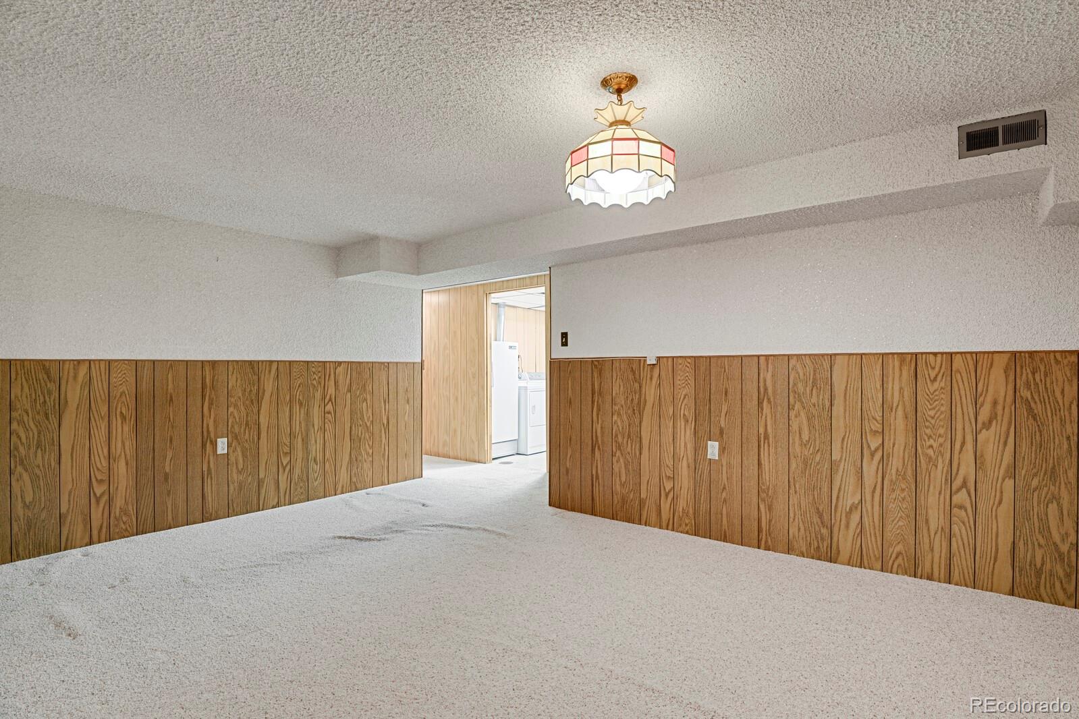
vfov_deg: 70.4
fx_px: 509
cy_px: 360
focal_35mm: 17
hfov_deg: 93.3
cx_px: 540
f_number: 8
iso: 250
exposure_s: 25
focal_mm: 17
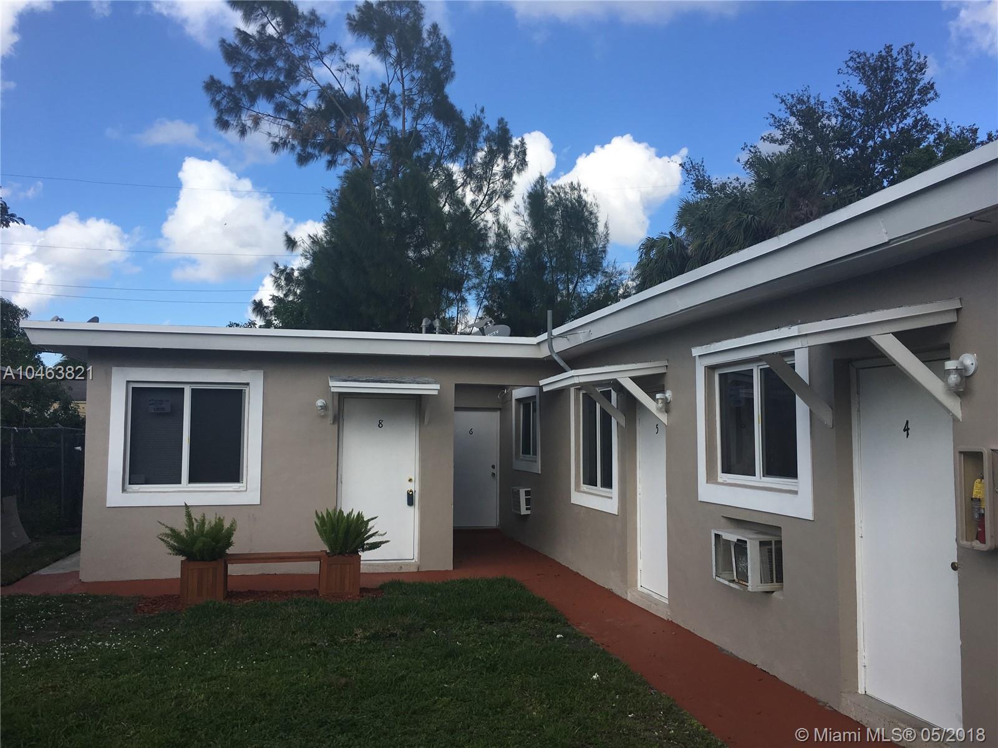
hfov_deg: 61.7
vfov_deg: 48.2
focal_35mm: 29
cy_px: 374
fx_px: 836
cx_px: 499
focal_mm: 4.15
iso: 25
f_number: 2.2
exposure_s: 1/1148
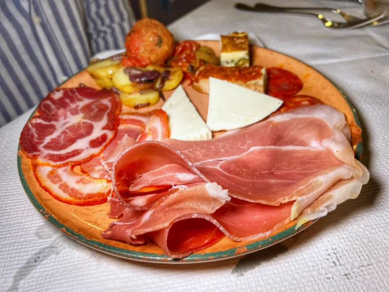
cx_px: 194
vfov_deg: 53.1
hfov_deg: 67.3
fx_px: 292
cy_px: 146
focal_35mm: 26
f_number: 1.5
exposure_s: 1/113
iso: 125
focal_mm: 5.7
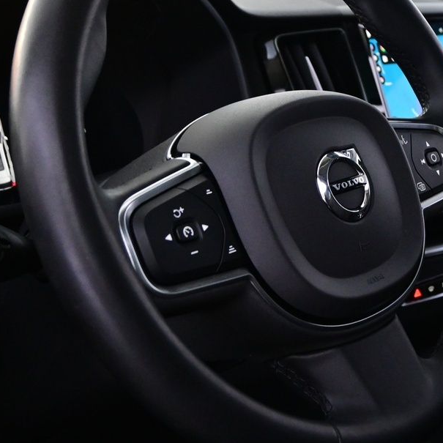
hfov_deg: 24.3
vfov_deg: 25.9
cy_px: 226
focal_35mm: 67
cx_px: 480
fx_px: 964
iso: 2200
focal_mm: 19.5
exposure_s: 1/30
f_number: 3.8
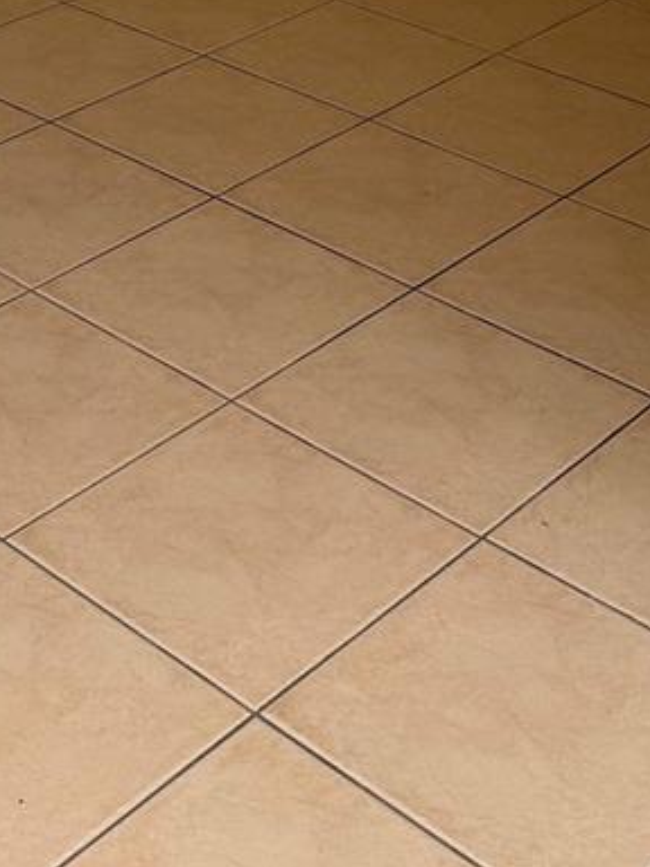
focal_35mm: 75
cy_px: -339
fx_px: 1878
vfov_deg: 22.5
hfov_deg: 19.5
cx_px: 158
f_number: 1.78
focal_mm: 6.76
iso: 64
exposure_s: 1/121
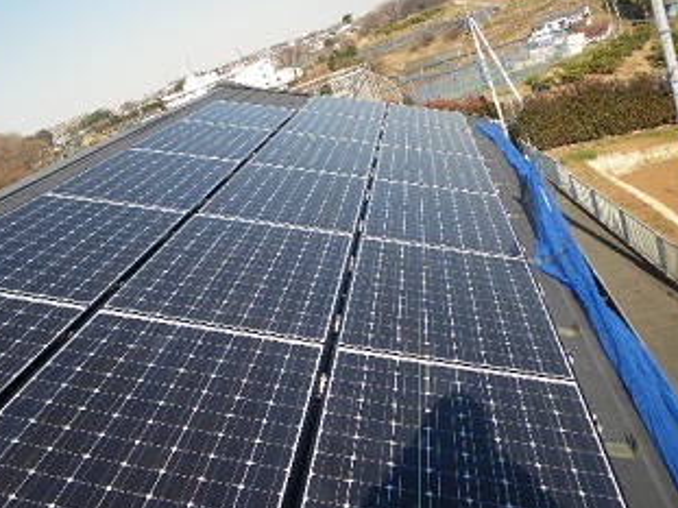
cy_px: 268
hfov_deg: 51.0
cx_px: 266
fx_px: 705
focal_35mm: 36
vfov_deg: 39.6
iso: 50
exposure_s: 1/200
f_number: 4.2
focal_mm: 5
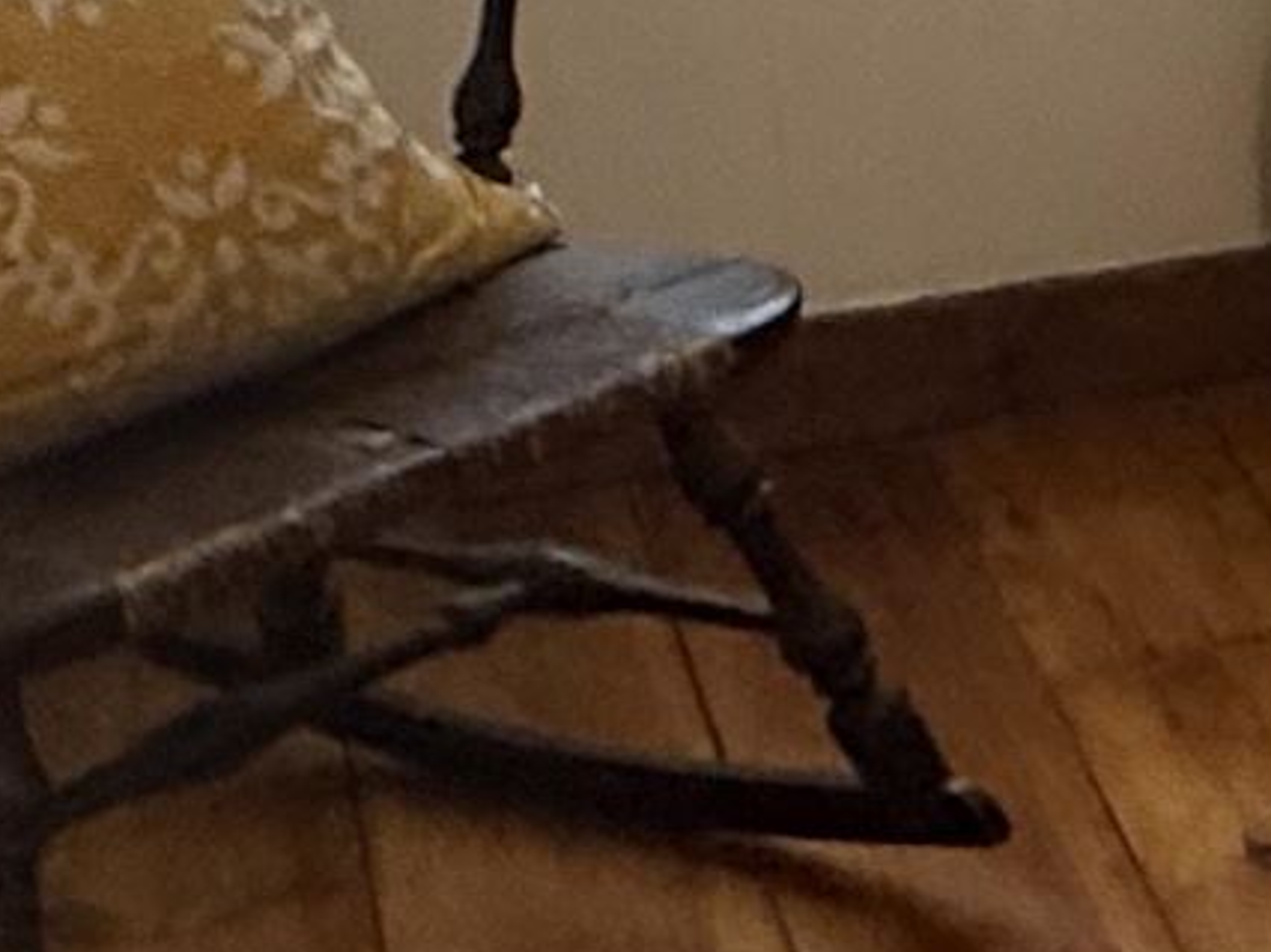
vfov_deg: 14.5
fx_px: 3706
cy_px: 84
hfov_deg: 14.8
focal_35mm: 101
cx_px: 2745
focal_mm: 2.22
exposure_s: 1/120
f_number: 2.2
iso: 500
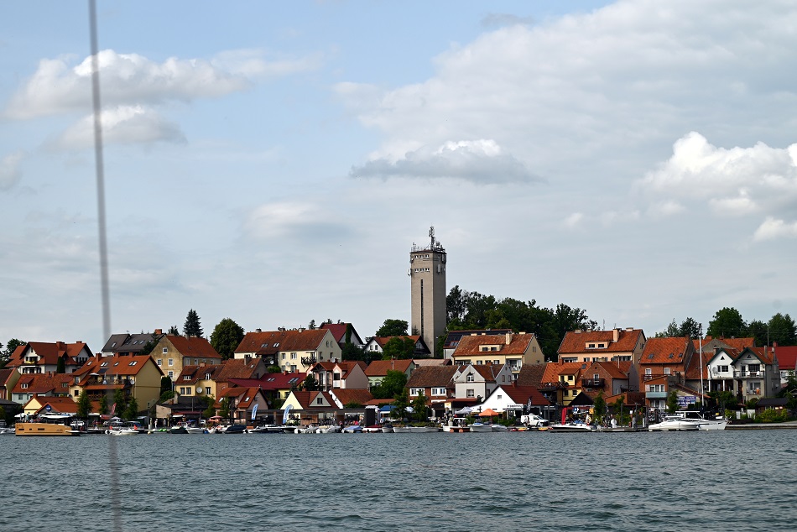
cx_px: 398
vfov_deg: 19.5
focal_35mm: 70
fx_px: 1550
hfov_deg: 28.8
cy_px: 266
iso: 100
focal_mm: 70
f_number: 6.3
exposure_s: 1/640
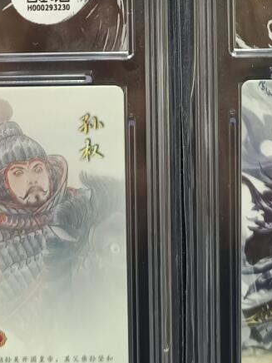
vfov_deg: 18.2
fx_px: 1037
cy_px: -134
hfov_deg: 14.9
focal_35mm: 99
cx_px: 165
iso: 1109
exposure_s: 1/25
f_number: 1.7
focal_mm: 5.31
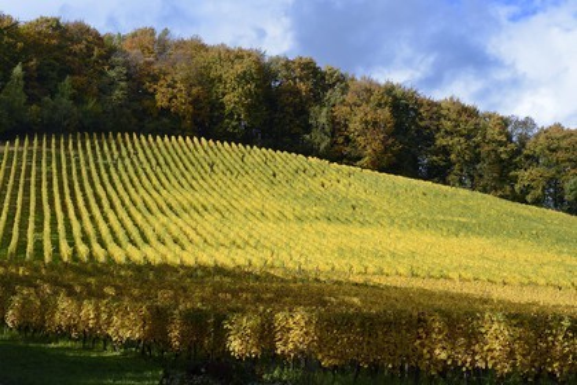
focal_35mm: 85
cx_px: 288
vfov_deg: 16.1
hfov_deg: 23.9
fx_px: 1362
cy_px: 192
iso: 200
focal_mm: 85
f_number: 13
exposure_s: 1/200
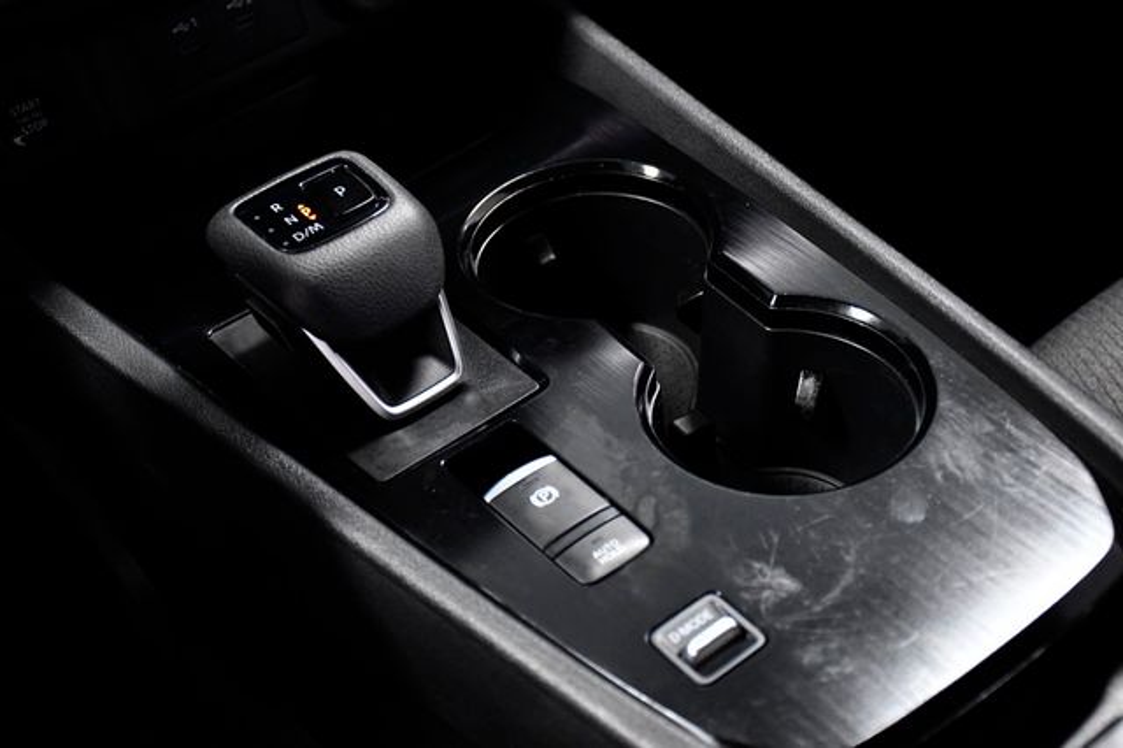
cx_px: 562
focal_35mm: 60
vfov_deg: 22.6
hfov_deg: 33.4
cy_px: 374
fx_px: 1871
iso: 2500
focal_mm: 40
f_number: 4.5
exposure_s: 1/125
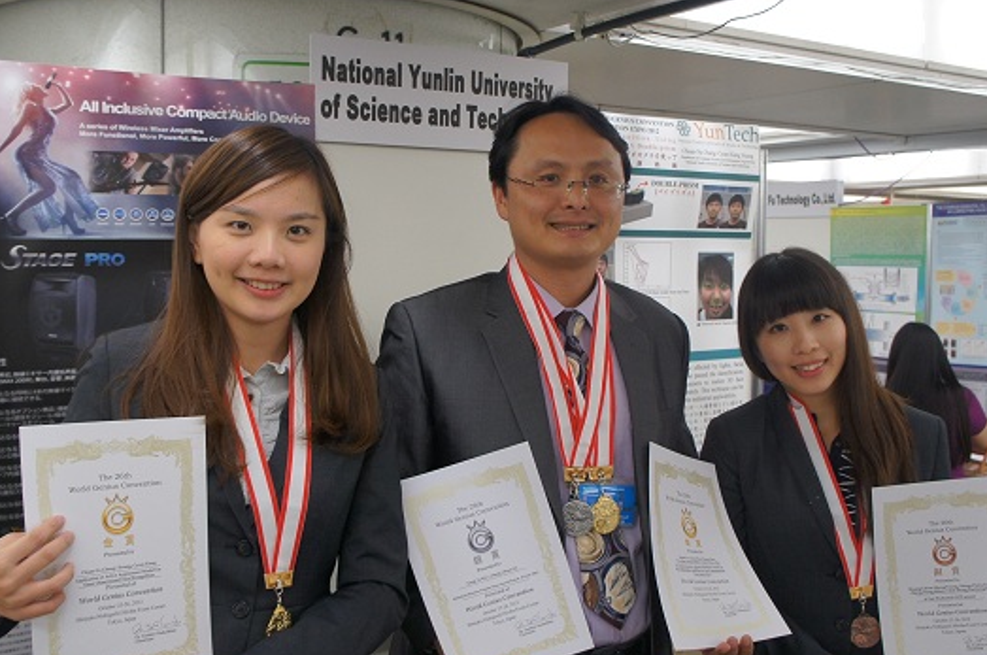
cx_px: 451
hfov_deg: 49.6
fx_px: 1068
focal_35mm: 39
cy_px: 318
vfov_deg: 34.1
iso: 800
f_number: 4
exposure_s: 1/160
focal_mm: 20
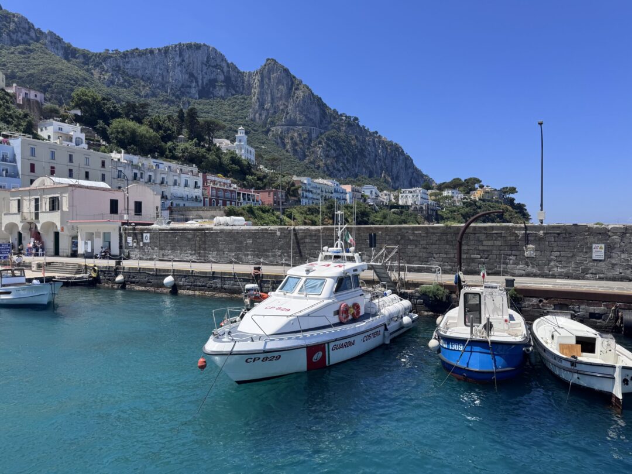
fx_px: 438
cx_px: 316
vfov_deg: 56.8
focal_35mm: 24
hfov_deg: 71.6
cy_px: 237
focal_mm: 6.76
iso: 80
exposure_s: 1/3597
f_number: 1.78
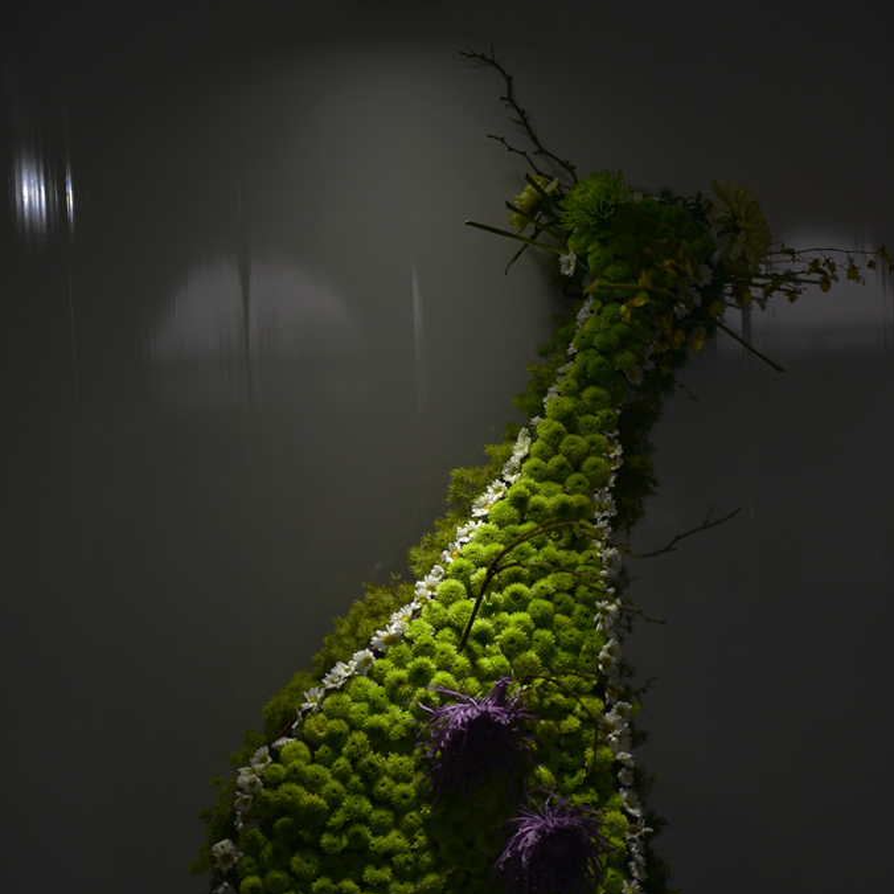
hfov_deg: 25.7
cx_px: 449
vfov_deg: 25.6
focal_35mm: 67
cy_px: 582
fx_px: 1958
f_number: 2.8
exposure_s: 1/160
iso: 320
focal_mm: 52
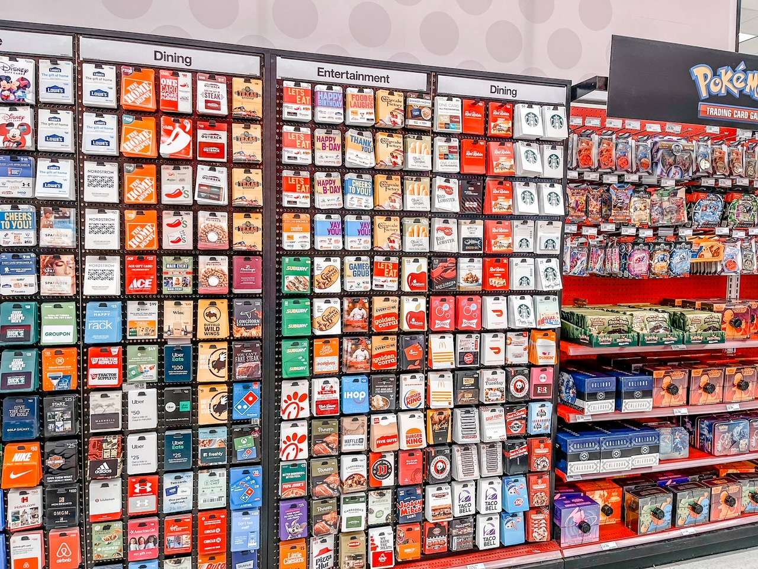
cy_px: 284
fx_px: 569
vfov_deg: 53.1
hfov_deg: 67.3
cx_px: 379
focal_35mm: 26
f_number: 1.6
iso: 80
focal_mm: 5.1
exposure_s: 1/120
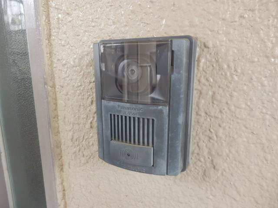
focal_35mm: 24
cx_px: 139
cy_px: 104
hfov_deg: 71.6
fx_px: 193
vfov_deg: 56.8
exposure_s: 1/30
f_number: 3
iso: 320
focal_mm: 4.2
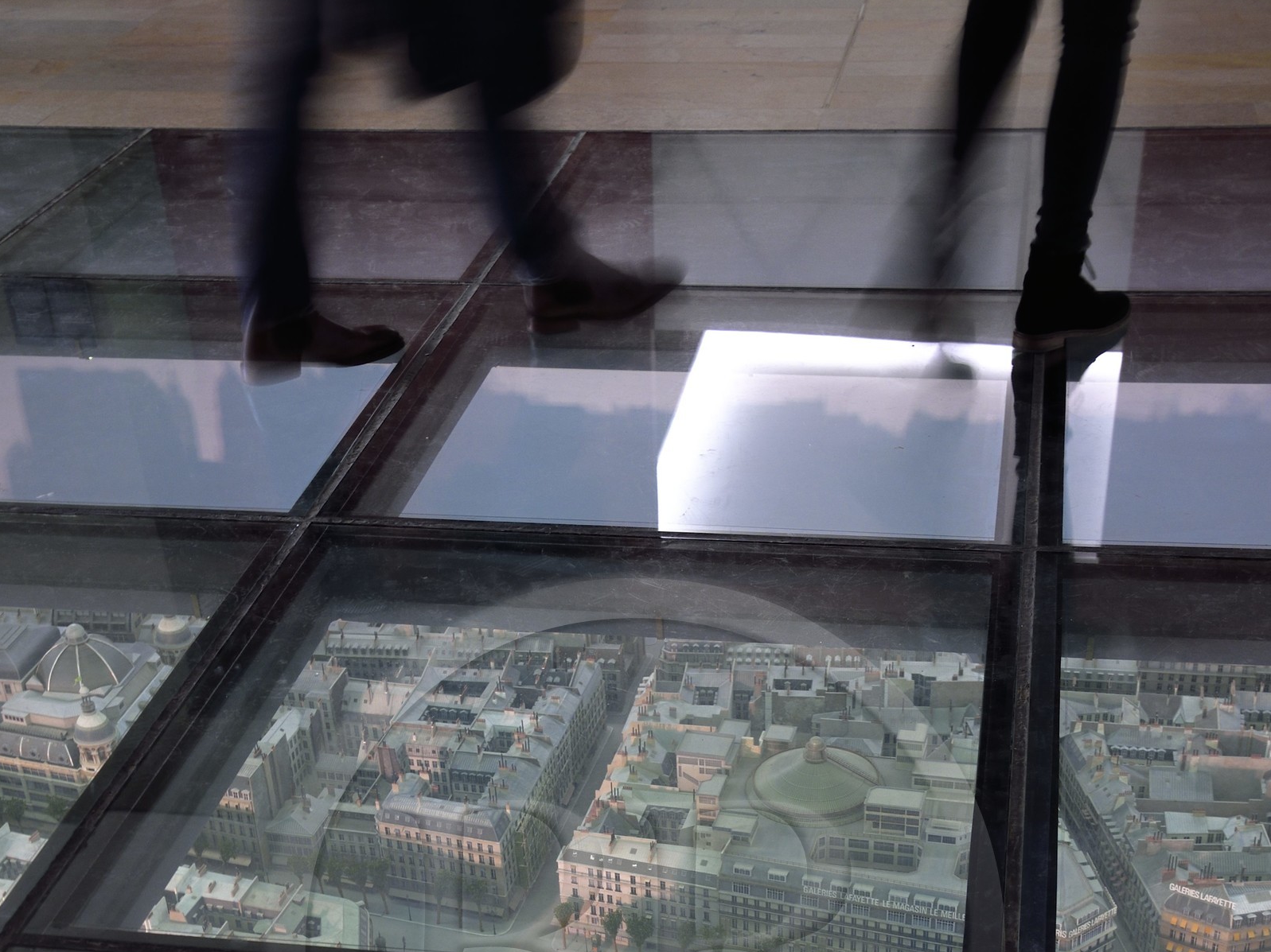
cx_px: 635
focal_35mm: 55
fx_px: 2019
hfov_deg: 34.9
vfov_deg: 25.3
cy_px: 950
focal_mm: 38
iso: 800
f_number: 8
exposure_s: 1/3.33
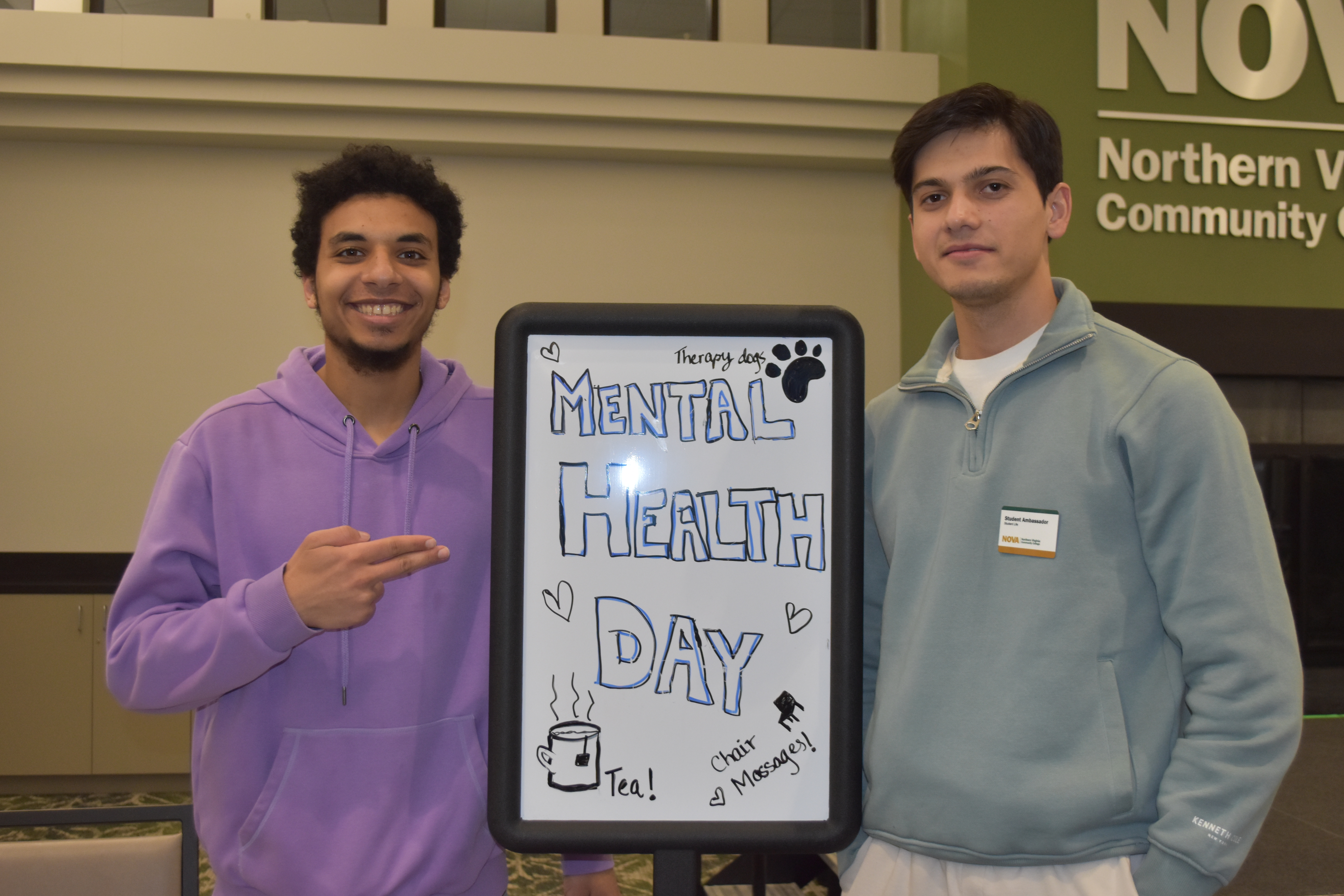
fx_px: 1381
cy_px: 442
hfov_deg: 51.9
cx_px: 687
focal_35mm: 37
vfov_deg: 35.9
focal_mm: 24
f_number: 4
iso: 800
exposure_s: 1/160
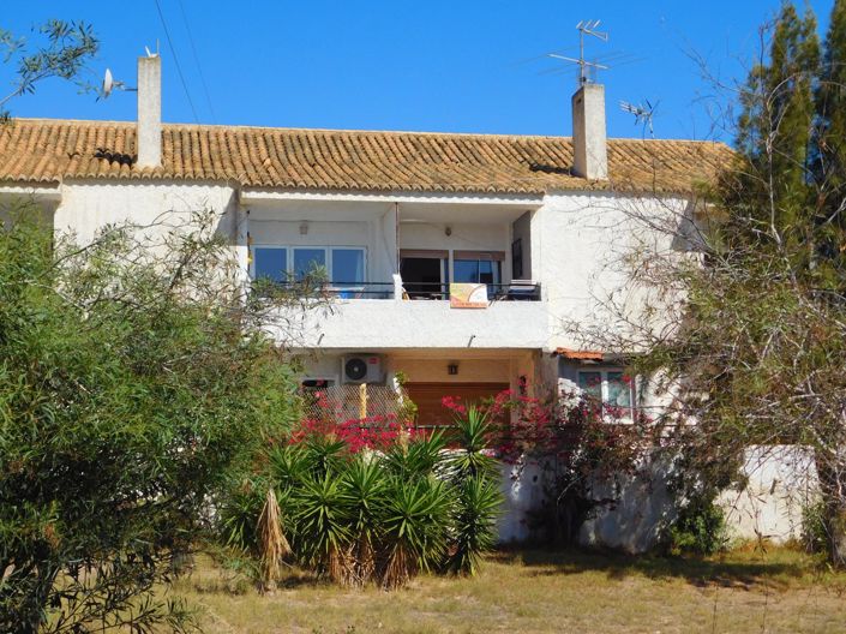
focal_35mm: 59
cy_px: 317
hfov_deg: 32.7
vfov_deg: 24.8
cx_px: 423
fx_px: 1441
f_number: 8
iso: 125
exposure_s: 1/400
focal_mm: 10.4
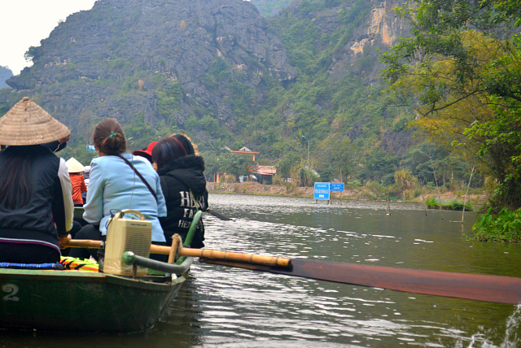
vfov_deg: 17.5
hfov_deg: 26.0
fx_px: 1130
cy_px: 174
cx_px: 260
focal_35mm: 78
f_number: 5.6
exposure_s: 1/160
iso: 250
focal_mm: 52
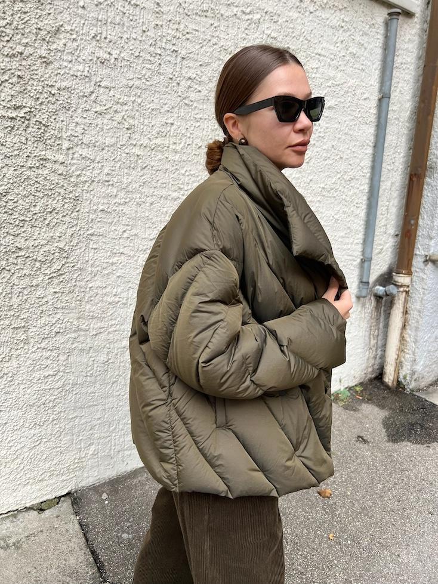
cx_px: 219
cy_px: 292
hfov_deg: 53.1
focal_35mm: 26
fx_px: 439
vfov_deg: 67.3
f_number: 1.5
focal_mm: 5.7
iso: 50
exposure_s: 1/696
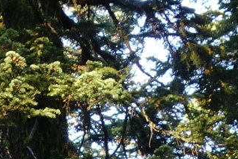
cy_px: 420
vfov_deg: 3.1
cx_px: 70
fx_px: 2856
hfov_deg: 4.8
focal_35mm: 432
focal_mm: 20.41
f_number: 3.5
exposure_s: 1/60
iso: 400
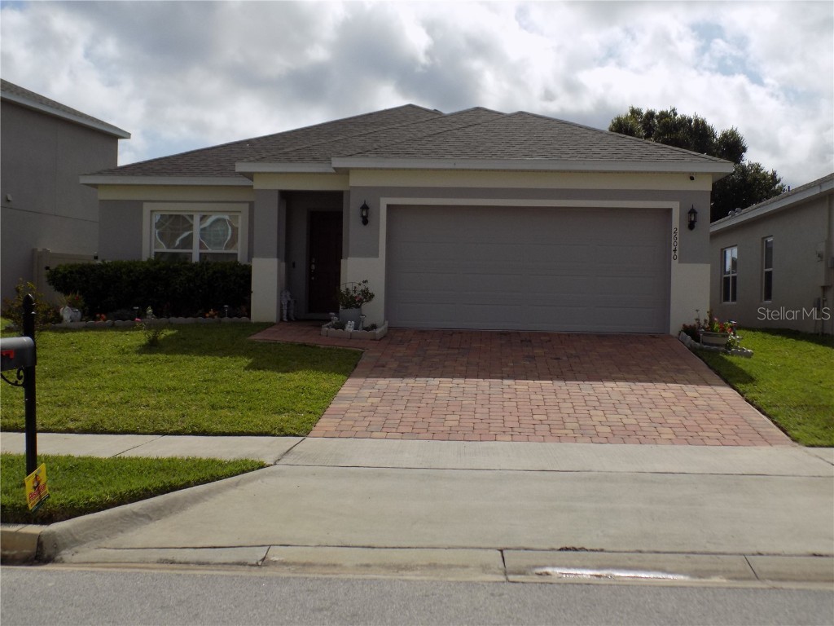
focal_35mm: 37
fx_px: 891
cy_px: 313
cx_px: 417
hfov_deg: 50.1
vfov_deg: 38.7
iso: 80
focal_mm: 6.6
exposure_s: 1/200
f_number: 11.2
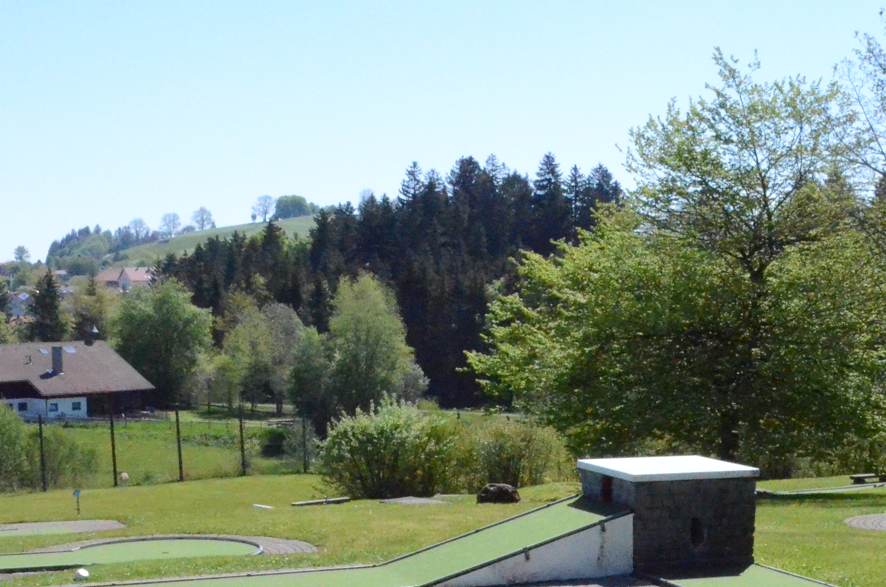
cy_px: 496
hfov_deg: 29.2
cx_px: 551
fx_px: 1695
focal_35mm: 69
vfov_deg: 19.4
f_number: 20
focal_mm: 22
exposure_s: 1/2500
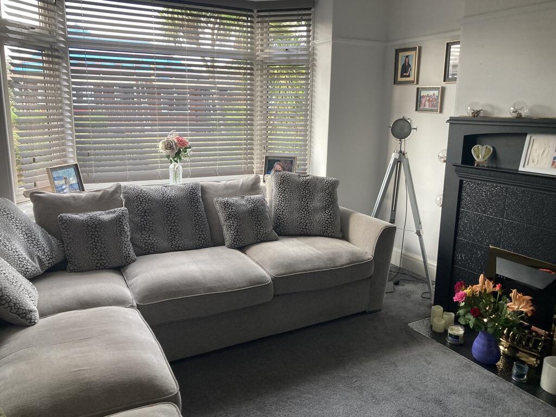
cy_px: 208
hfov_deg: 63.4
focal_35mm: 28
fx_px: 450
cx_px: 278
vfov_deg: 49.7
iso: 80
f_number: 1.8
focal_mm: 3.99
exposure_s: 1/69
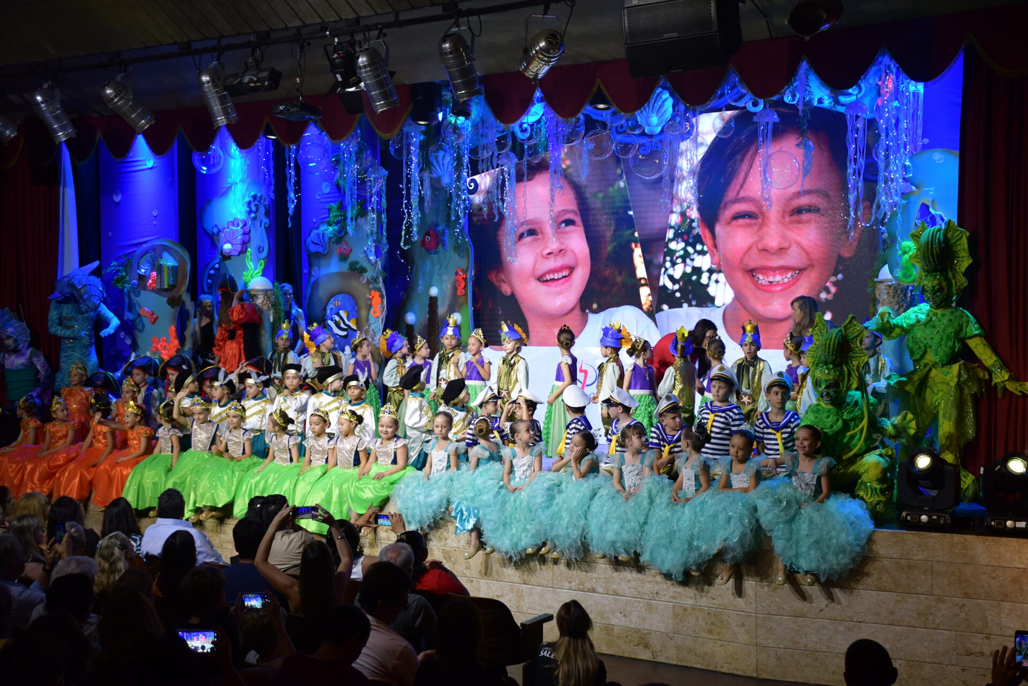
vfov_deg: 28.1
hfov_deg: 41.1
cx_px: 514
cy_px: 343
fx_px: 1371
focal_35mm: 48
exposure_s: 1/125
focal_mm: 32
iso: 900
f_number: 4
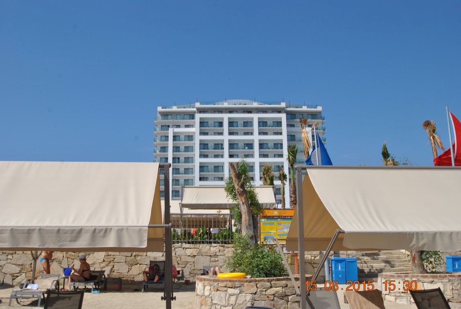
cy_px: 154
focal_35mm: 36
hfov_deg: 53.1
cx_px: 230
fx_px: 462
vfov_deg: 37.0
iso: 100
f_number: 9
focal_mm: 24
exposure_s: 1/320
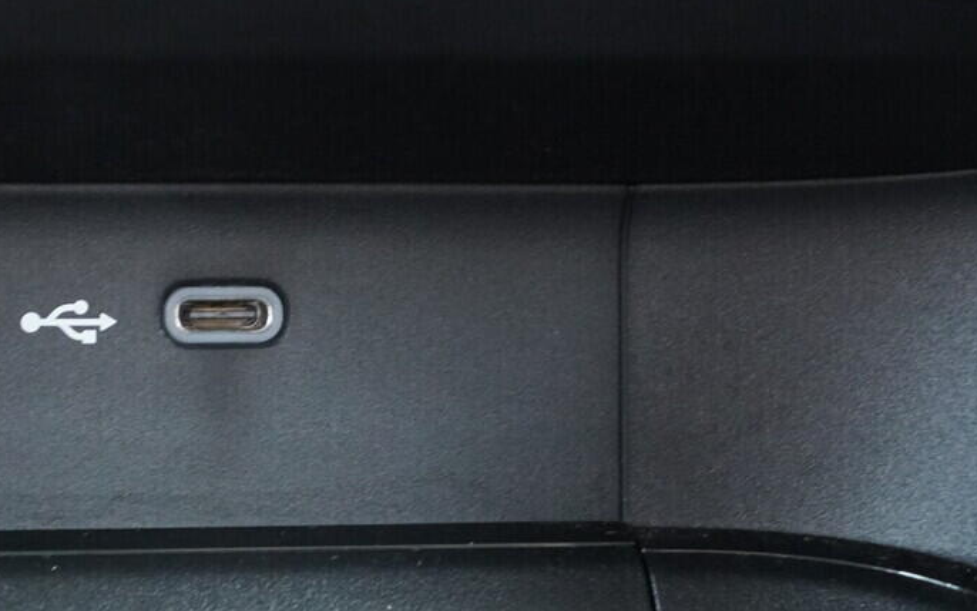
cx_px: 28
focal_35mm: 77
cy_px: 373
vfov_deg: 16.9
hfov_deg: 25.6
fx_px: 2051
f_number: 2.8
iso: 3200
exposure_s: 1/40
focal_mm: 24
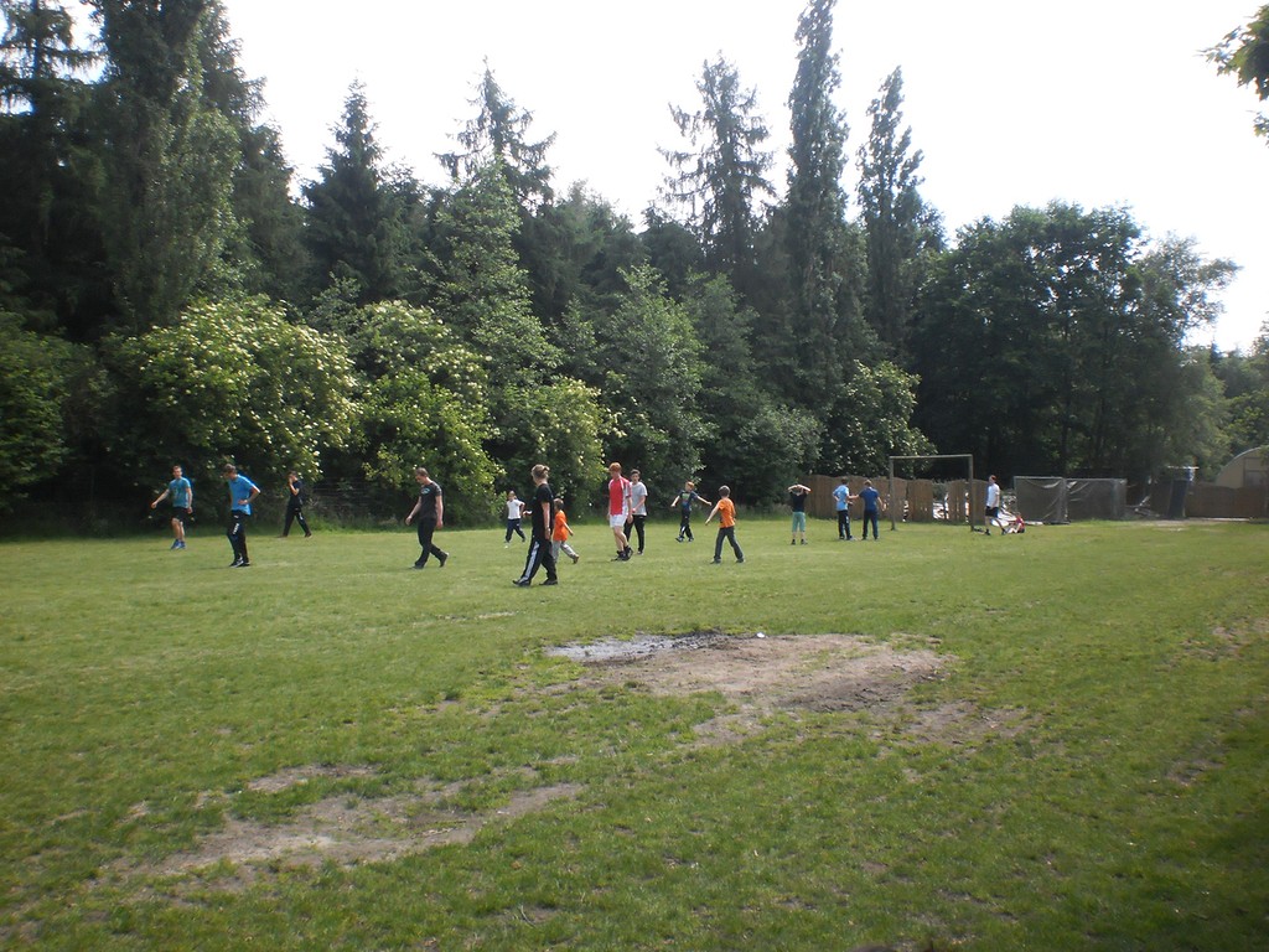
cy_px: 476
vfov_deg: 39.7
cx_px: 634
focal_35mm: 36
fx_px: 1320
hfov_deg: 51.4
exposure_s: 1/640
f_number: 4.6
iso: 200
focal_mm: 6.3
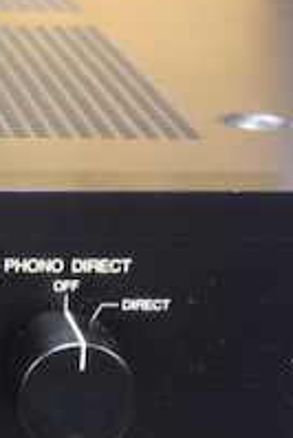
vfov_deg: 9.1
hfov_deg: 5.9
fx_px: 2754
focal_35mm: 226
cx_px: -304
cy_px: 269
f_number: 3.2
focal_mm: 9.7
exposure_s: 1/11
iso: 400
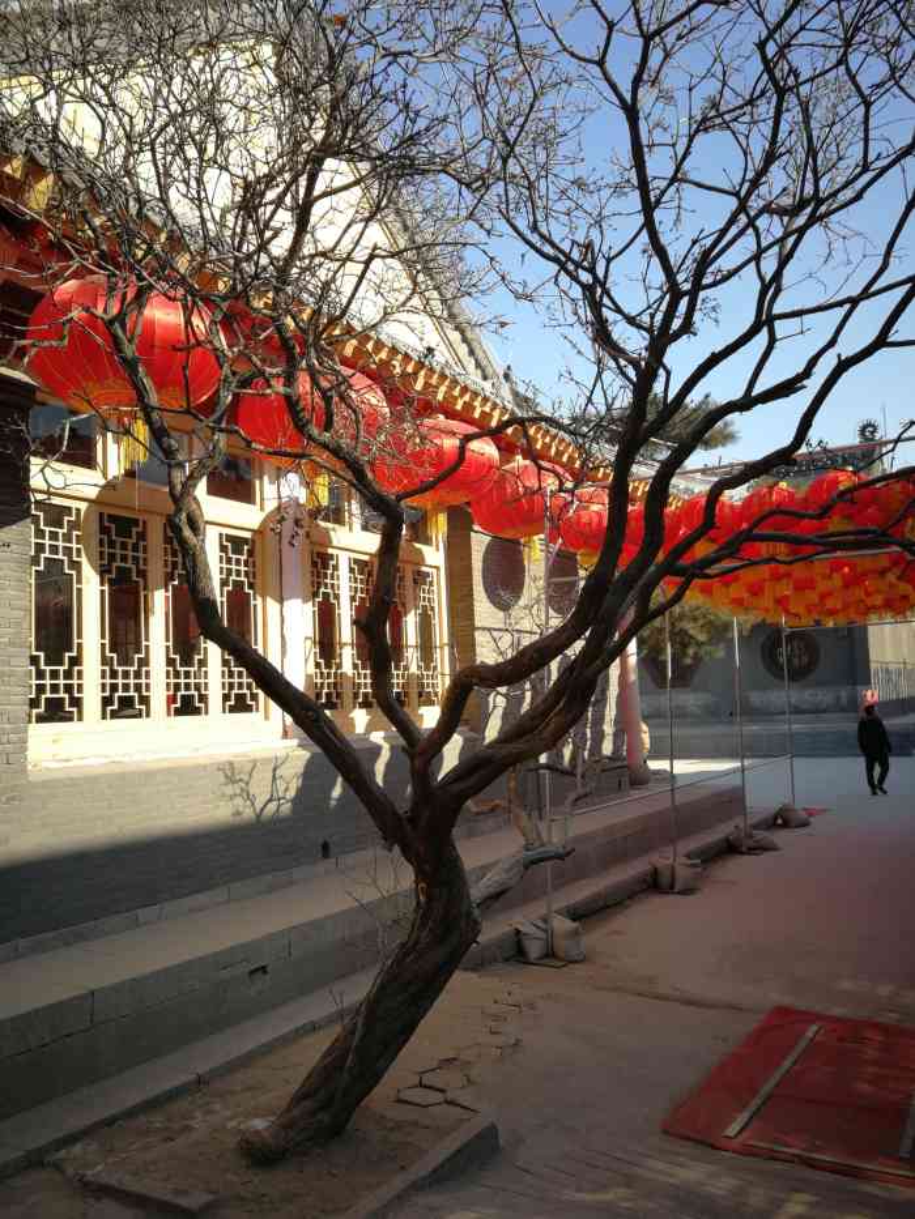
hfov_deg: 51.4
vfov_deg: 65.3
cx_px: 458
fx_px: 951
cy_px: 610
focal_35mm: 27
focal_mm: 3.95
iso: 50
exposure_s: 1/385
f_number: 2.2
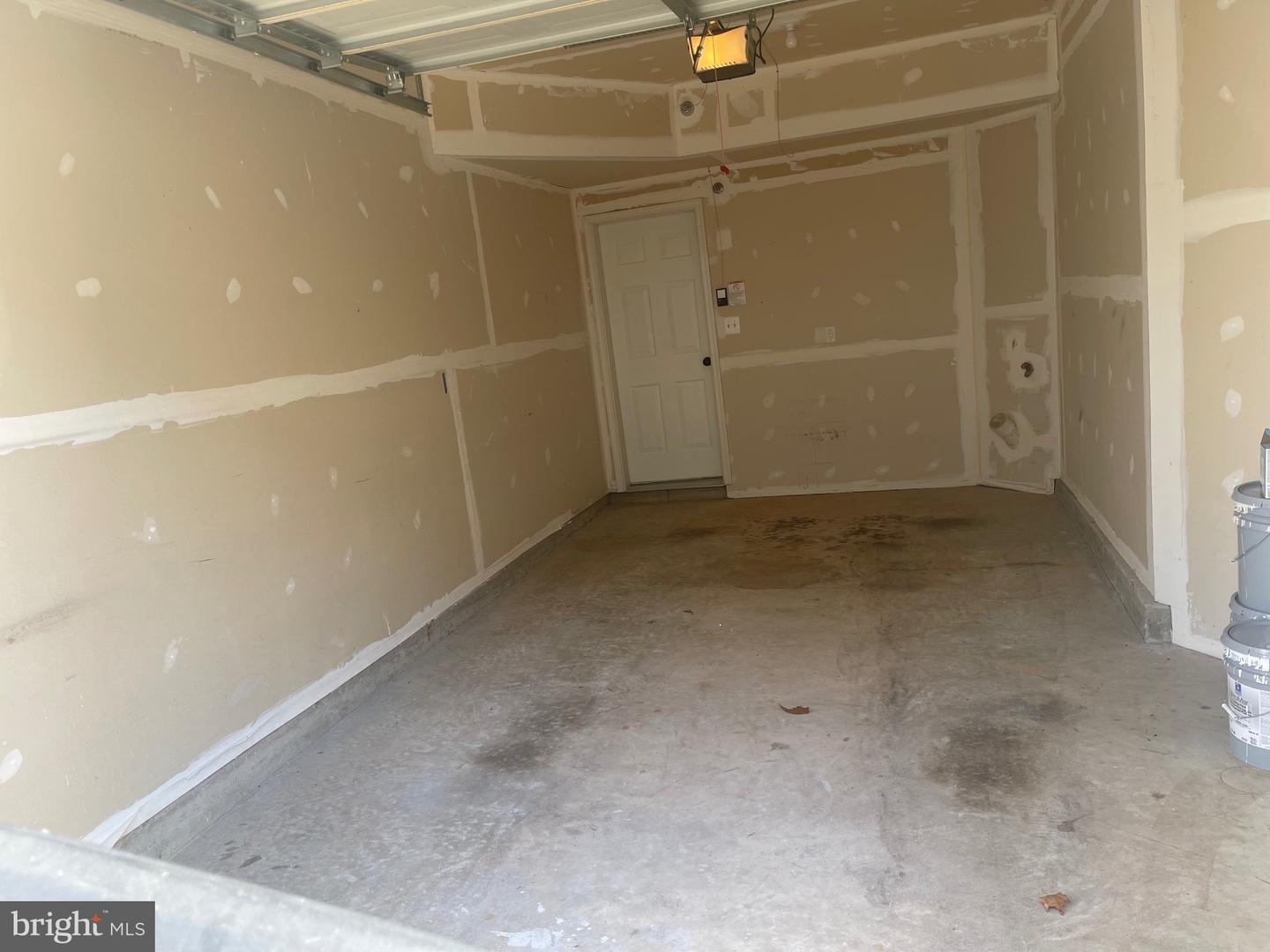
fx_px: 917
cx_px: 635
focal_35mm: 25
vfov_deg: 54.9
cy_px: 476
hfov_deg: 69.4
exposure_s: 1/128
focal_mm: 5.1
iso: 32
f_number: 1.6
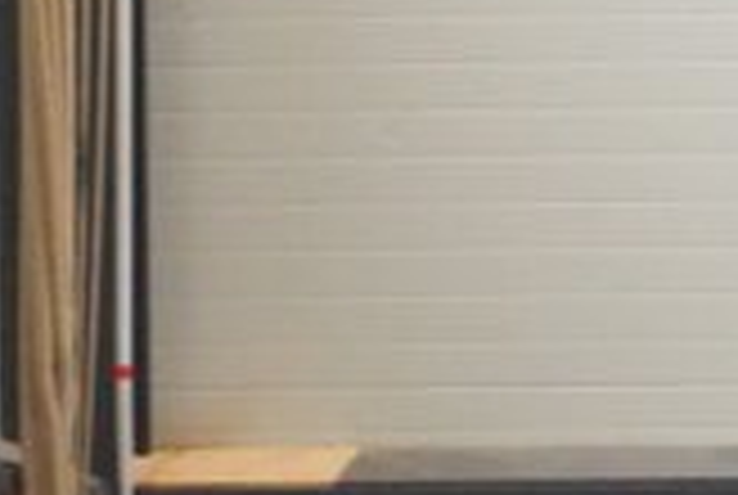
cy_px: 1469
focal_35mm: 467
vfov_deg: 2.9
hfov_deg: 4.2
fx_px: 9591
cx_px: 2228
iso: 1250
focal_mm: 50
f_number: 4
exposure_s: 1/200
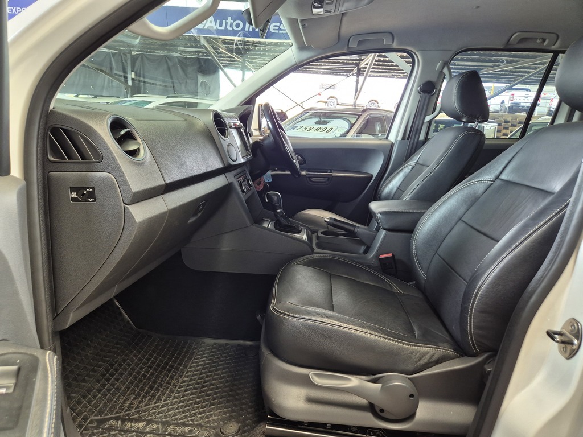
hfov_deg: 73.9
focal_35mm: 23
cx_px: 292
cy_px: 218
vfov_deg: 58.9
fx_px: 387
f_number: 1.8
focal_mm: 5.4
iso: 200
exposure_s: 1/100
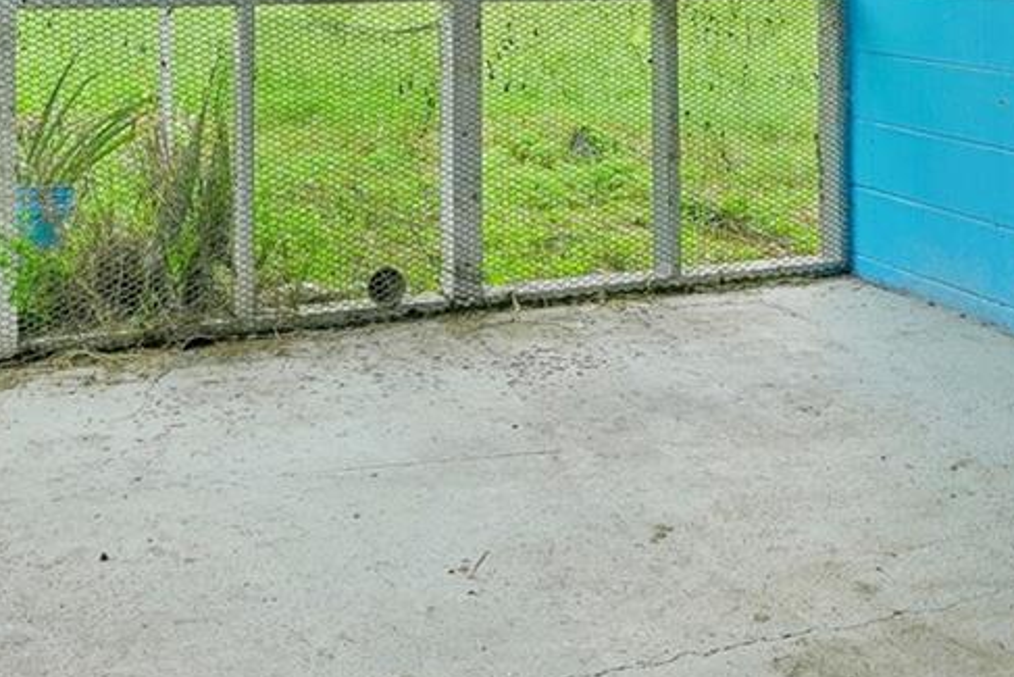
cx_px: 410
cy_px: -100
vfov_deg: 26.5
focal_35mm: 46
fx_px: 1296
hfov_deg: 42.5
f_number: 8
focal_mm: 14
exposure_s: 1/125
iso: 400
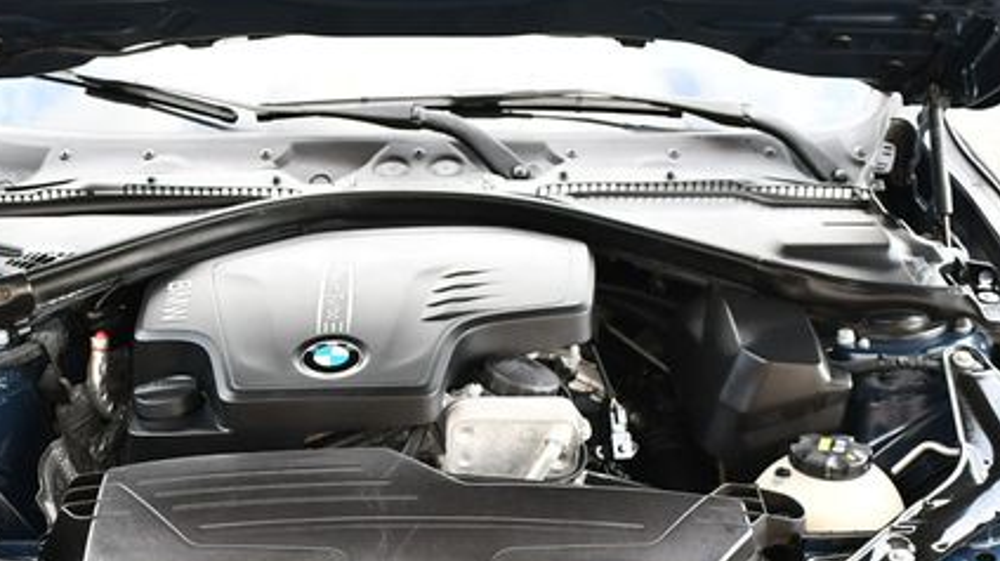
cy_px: 483
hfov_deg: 36.6
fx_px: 1511
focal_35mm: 57
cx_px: 436
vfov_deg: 20.7
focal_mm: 18
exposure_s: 1/250
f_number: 3.5
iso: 800
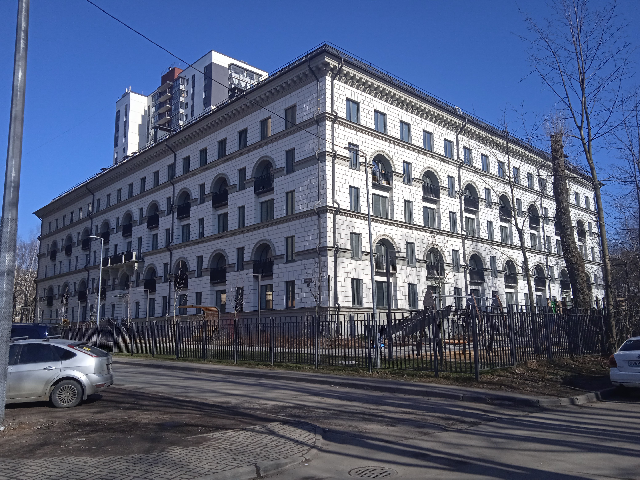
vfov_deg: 49.7
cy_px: 240
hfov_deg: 63.4
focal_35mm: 28
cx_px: 320
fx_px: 518
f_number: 2.2
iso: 113
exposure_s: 1/1368
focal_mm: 3.43
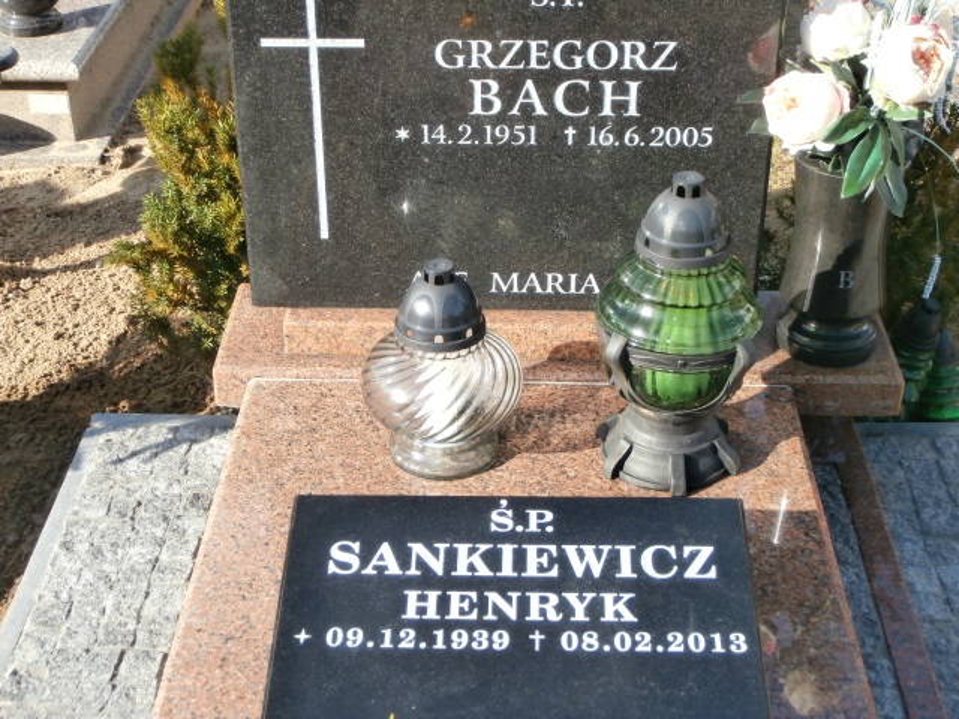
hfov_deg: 33.8
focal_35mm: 57
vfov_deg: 25.7
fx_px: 1579
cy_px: 360
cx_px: 480
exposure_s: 1/250
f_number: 4.5
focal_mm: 10.11
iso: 100
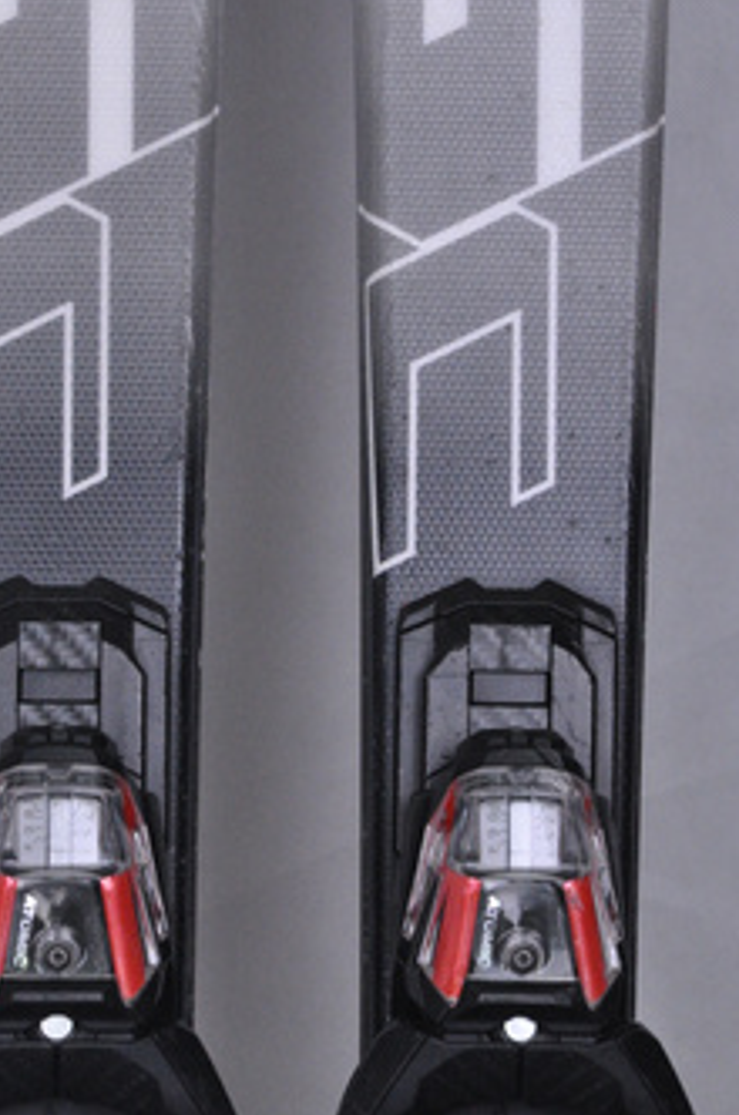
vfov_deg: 9.6
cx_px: 280
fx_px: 6607
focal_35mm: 214
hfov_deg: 6.4
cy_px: 423
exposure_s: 1/125
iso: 3200
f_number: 9.5
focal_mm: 105
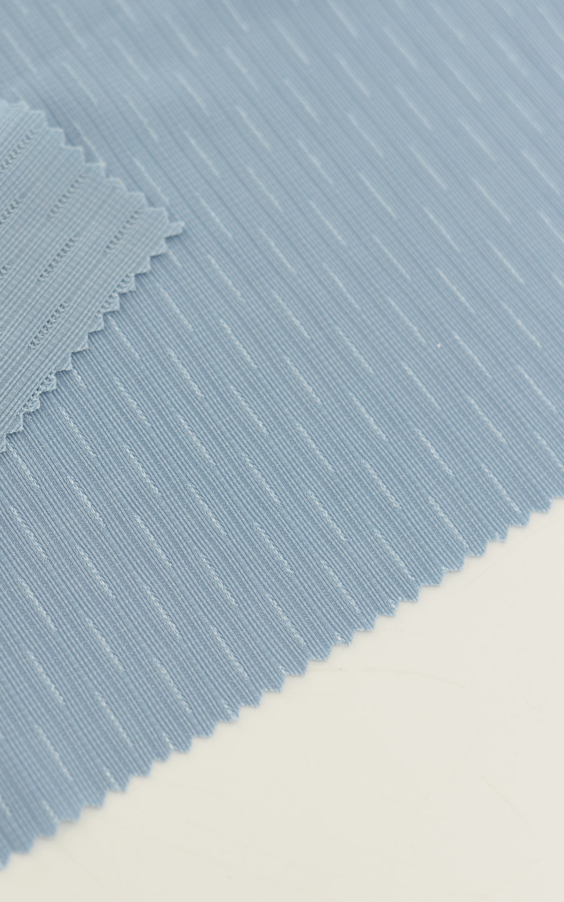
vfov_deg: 26.8
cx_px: 46
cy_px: 453
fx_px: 1893
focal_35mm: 77
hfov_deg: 16.7
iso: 100
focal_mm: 50
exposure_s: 1/125
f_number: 3.5
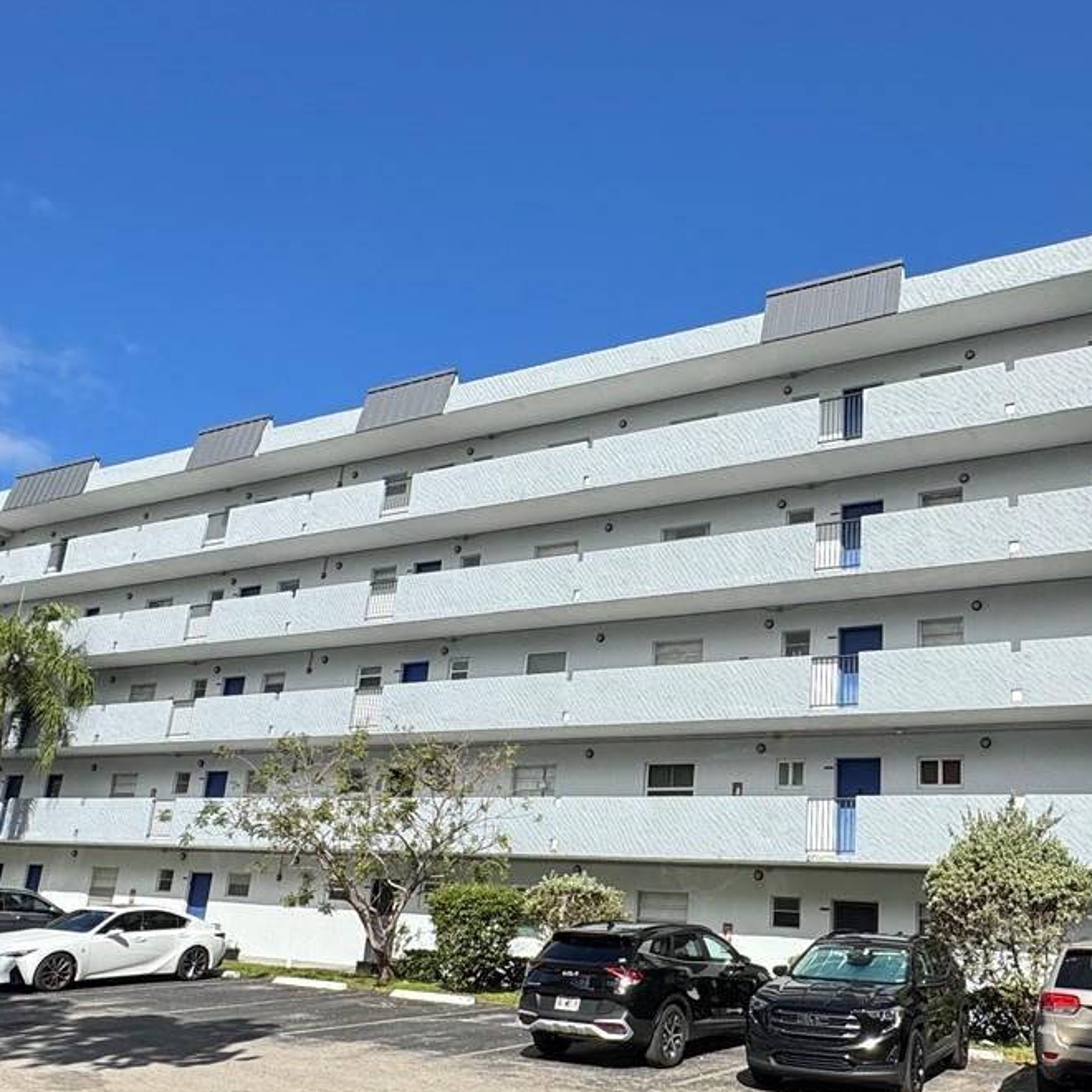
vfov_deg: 53.8
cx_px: 713
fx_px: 1071
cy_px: 639
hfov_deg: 53.2
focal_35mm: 30
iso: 50
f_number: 2.2
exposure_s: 1/2770
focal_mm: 2.22
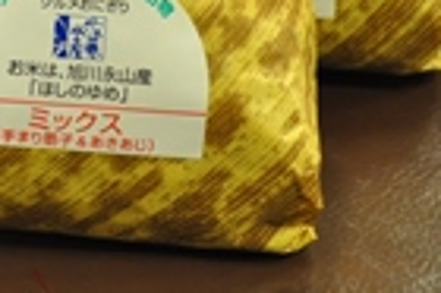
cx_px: 22
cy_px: -76
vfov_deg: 8.3
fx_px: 1994
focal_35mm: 163
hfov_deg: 12.5
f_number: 5
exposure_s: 1/60
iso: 1250
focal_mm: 34
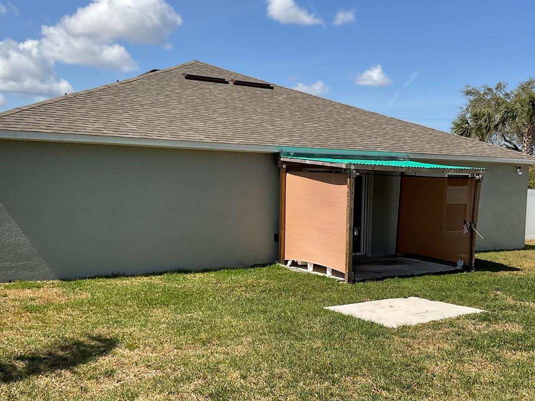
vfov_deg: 35.8
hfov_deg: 46.8
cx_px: 284
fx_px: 618
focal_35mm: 40
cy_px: 246
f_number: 1.8
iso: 16
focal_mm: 3
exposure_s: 1/2058
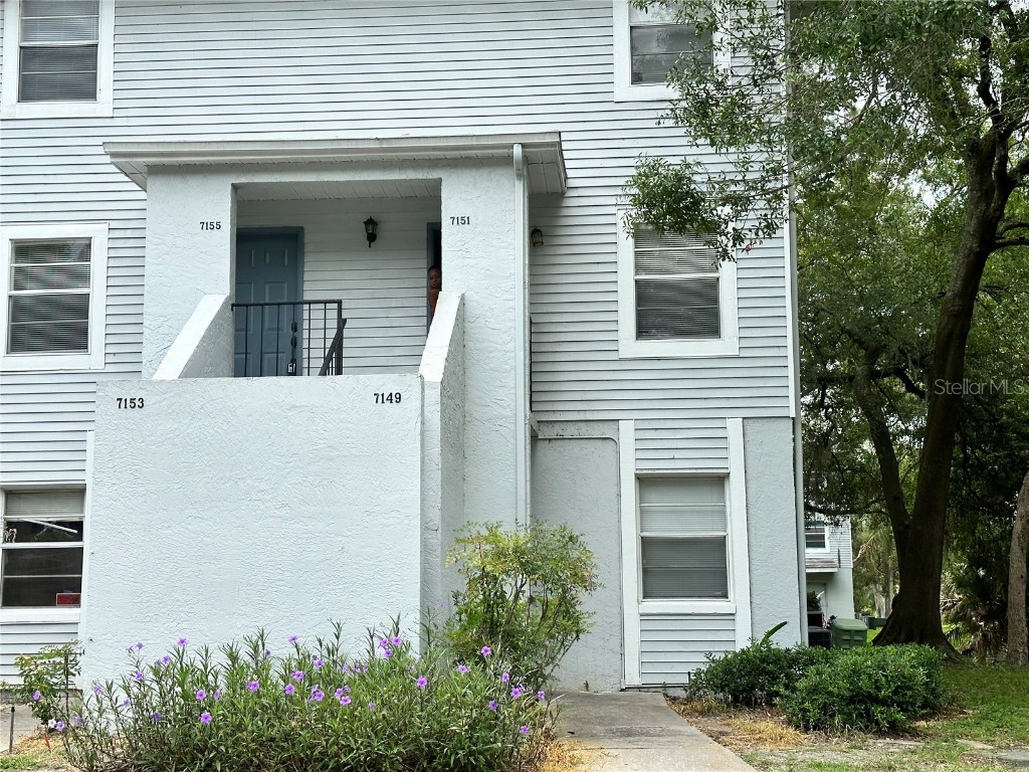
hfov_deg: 39.7
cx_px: 514
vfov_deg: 30.3
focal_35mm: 48
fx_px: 1427
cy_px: 386
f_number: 1.78
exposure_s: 1/1497
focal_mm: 6.86
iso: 64
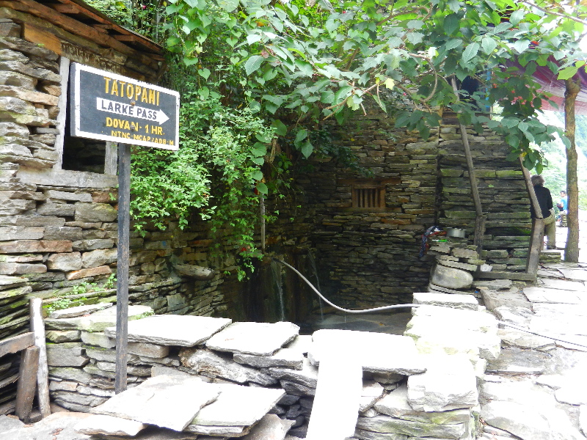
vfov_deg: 48.2
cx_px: 294
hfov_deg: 61.7
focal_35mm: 29
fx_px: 492
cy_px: 220
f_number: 3.6
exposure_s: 1/30
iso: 280
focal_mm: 5.1
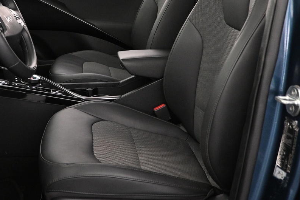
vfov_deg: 26.5
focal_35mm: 49
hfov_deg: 39.5
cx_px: 86
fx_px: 408
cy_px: 17
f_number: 3.5
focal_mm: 16
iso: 1600
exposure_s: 1/30
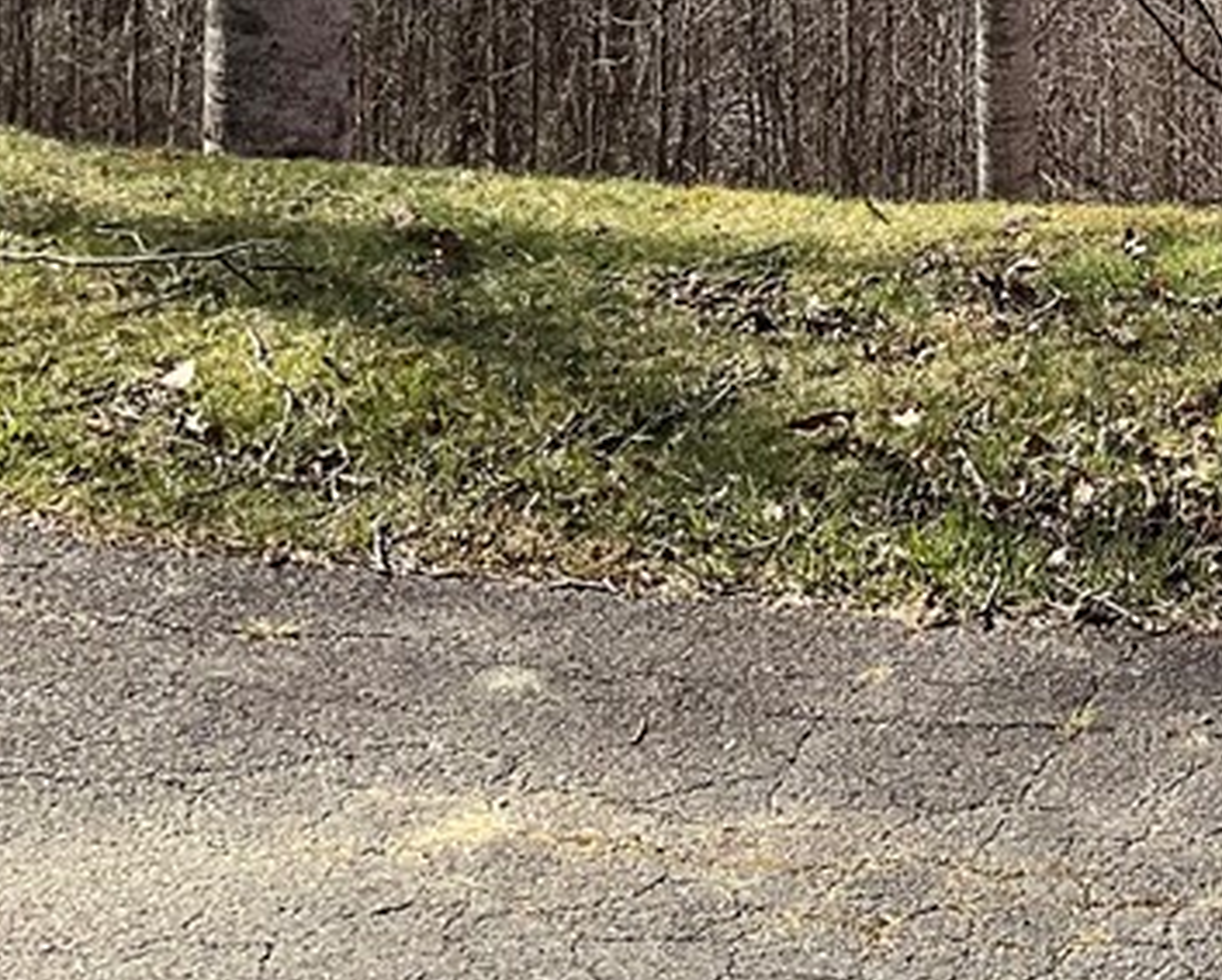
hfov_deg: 20.5
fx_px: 2968
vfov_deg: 17.6
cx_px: 1734
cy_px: -277
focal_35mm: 82
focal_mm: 3
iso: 16
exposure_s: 1/1377
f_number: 1.8
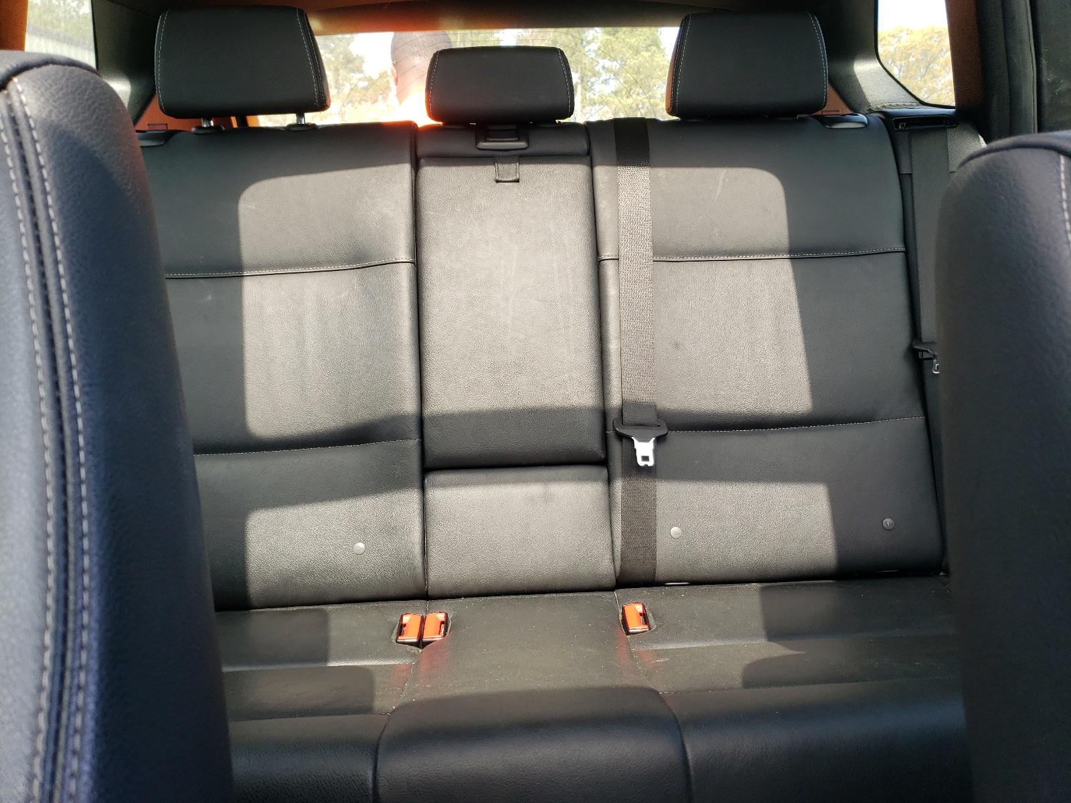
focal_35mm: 26
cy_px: 402
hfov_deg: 67.3
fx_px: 804
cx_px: 536
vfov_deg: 53.1
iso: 50
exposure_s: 1/185
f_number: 1.5
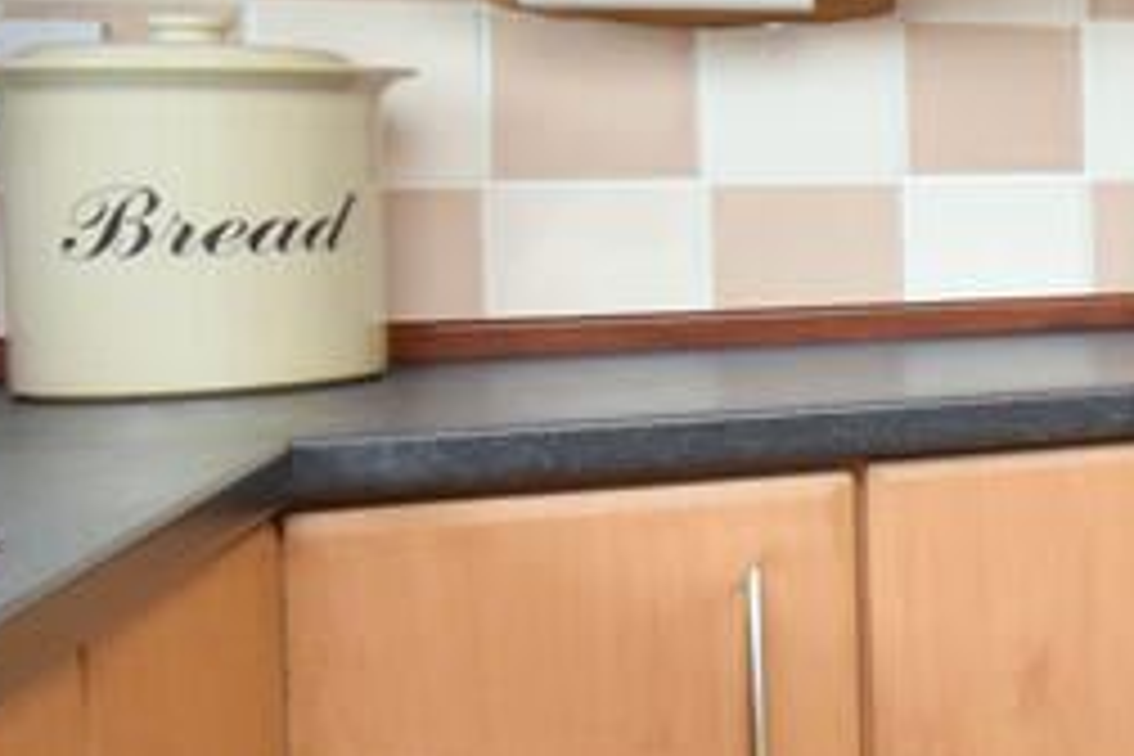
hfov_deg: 19.5
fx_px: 1921
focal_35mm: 61
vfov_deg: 21.9
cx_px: 2236
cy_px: 119
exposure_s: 1/60
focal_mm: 10
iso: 720
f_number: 9
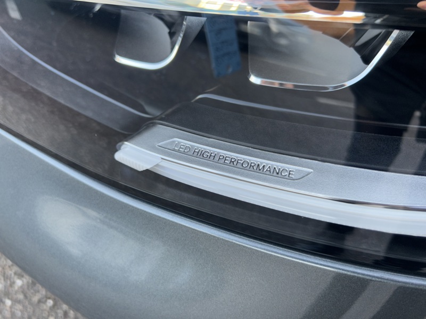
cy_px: 160
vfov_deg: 53.1
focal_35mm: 26
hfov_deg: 67.3
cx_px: 213
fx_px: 320
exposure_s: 1/130
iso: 32
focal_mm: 5.7
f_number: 1.5
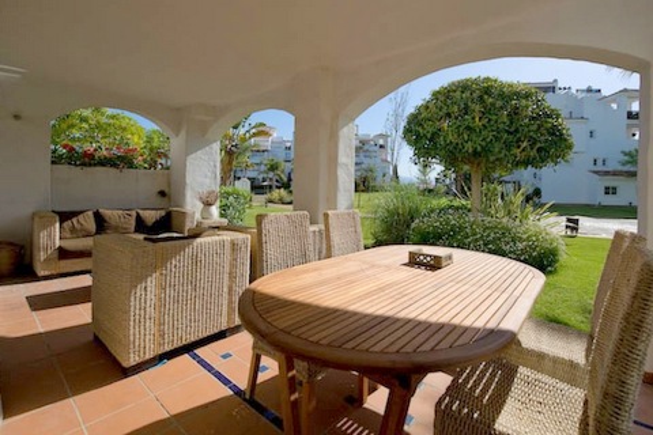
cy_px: 218
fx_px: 254
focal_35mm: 14
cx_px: 326
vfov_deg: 81.2
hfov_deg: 104.3
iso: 200
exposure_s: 1/2000
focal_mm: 14
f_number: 5.6
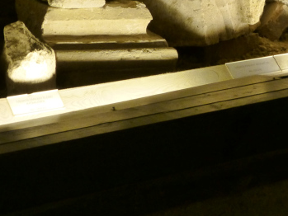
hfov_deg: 10.9
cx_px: 223
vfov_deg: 8.2
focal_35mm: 181
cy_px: -16
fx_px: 1506
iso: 400
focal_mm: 14.2
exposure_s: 1/13
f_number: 5.1
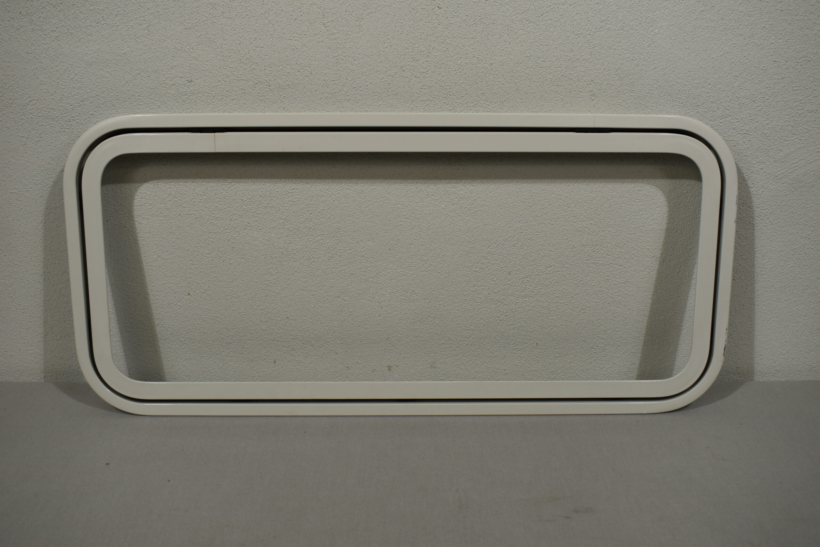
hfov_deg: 51.3
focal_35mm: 38
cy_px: 274
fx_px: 854
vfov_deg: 35.5
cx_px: 410
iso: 250
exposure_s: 1/125
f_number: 5.6
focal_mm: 25
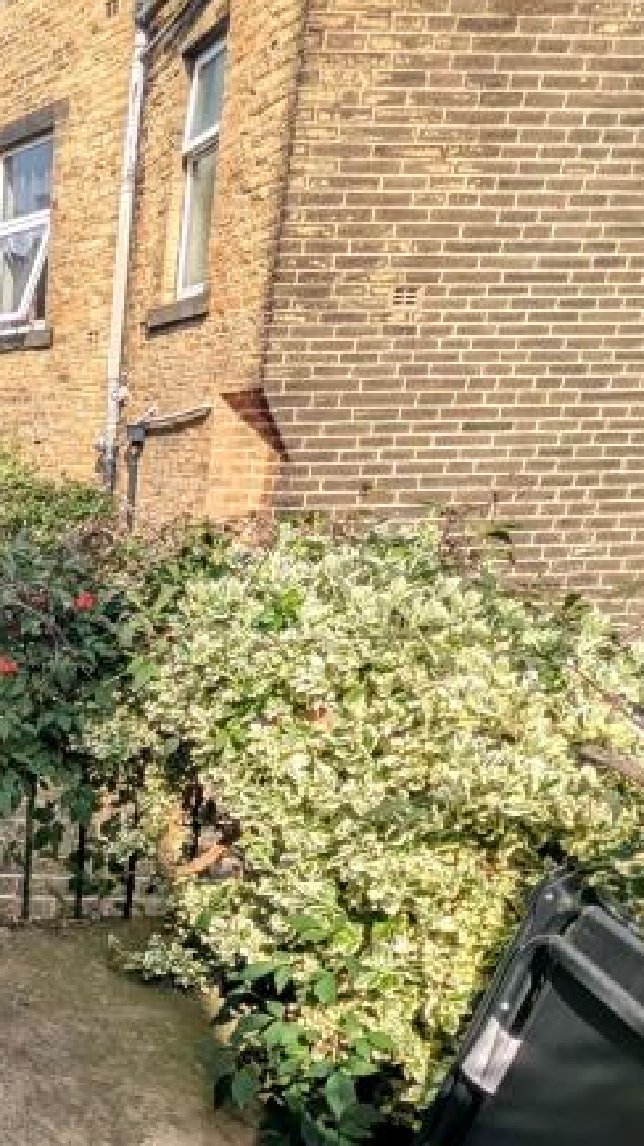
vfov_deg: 52.6
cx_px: -140
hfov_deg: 28.3
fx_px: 1093
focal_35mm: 36
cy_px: 875
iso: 50
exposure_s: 1/925
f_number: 2.2
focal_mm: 1.83
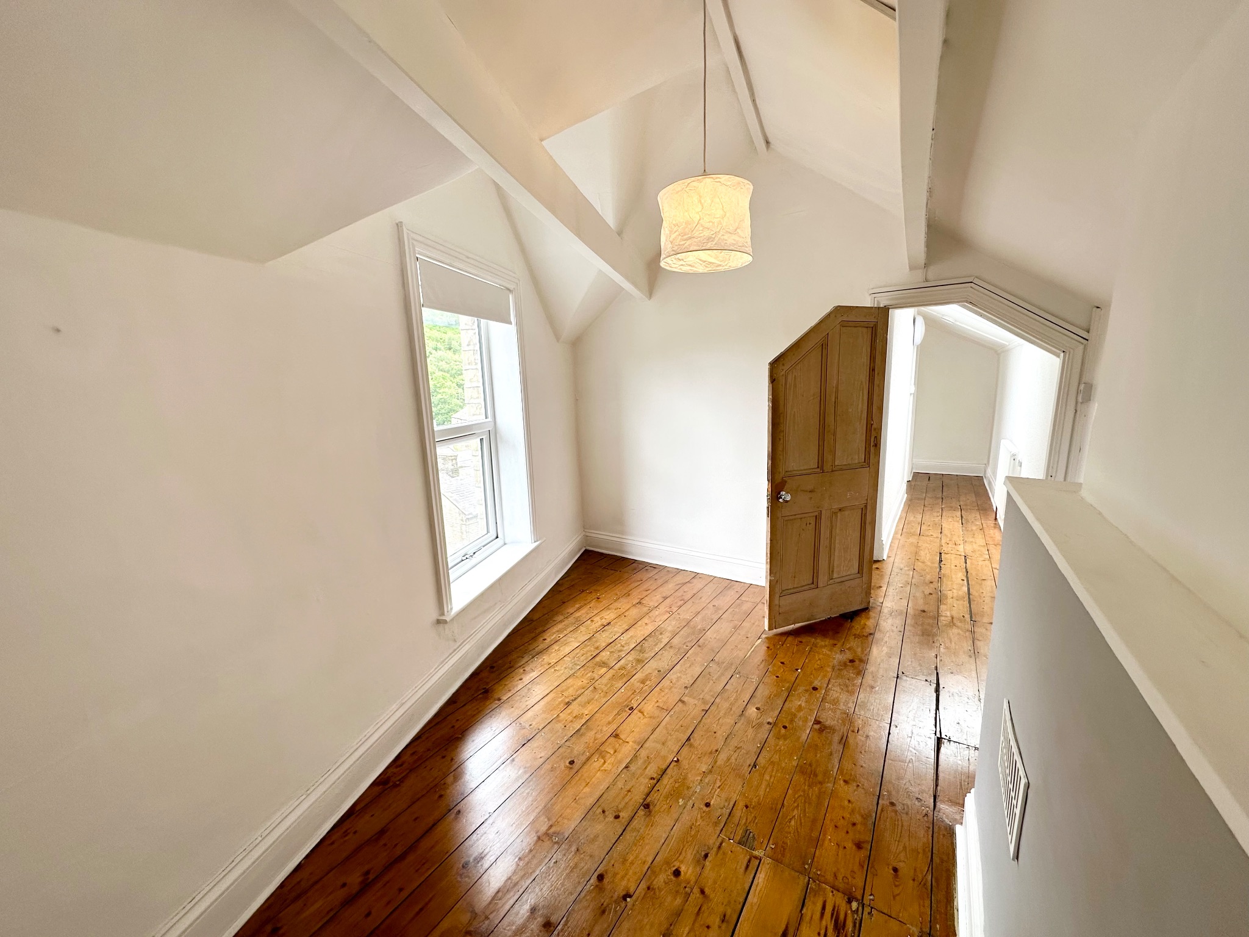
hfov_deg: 102.1
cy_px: 468
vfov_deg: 85.7
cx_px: 624
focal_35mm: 14
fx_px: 505
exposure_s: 1/99
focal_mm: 2.22
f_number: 2.2
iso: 50
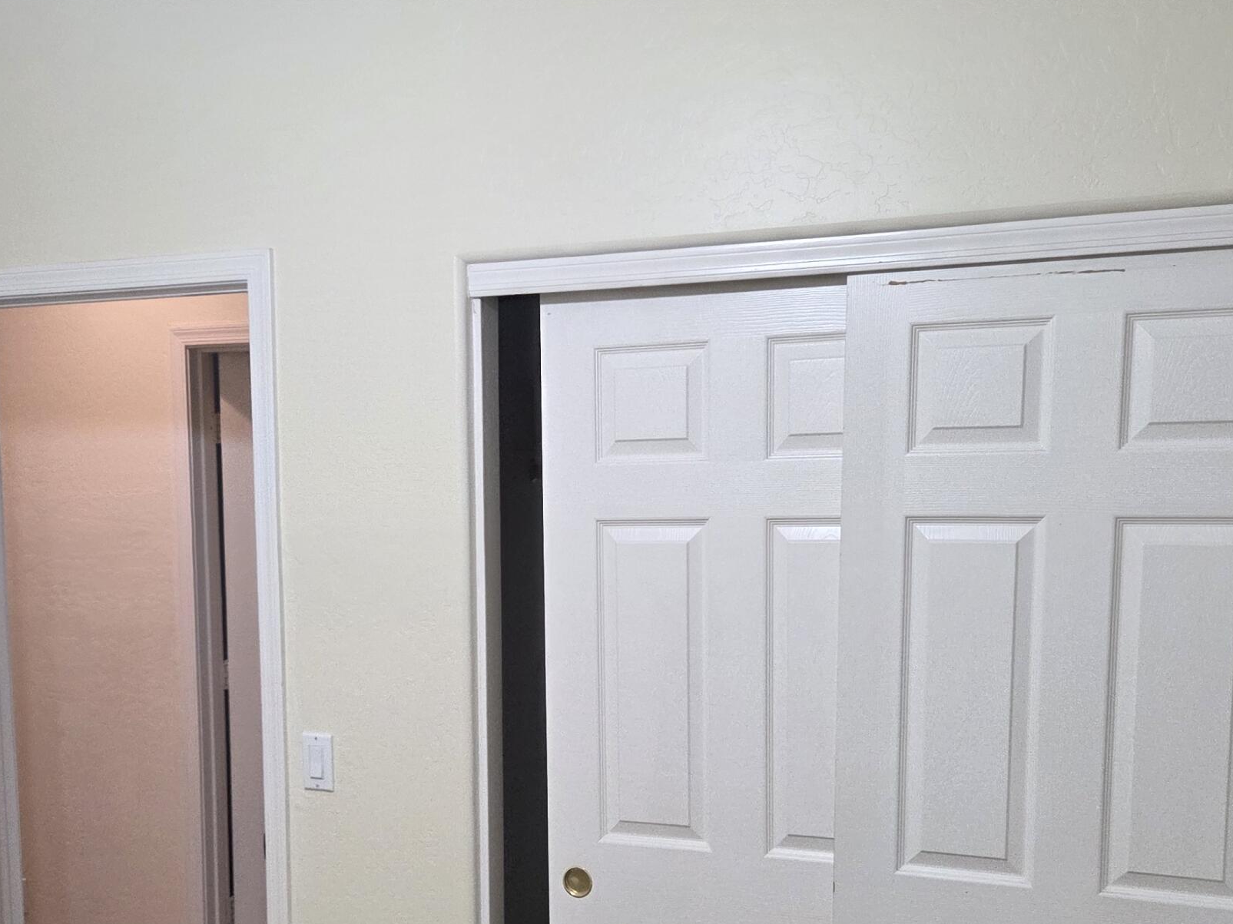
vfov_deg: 32.9
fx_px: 1531
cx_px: 509
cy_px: 693
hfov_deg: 43.7
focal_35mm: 43
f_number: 1.8
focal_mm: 5.4
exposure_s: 1/120
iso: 160
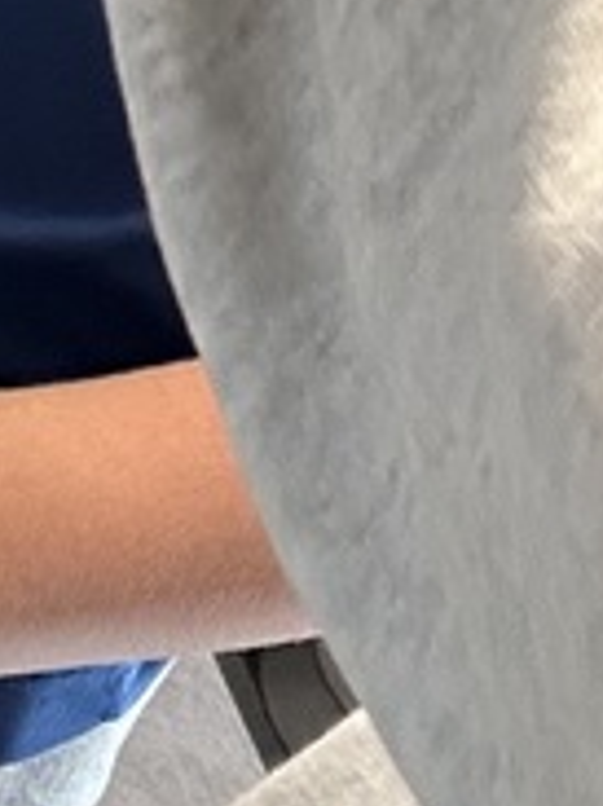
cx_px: 687
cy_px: -1022
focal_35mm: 168
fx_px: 3907
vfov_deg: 10.4
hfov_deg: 8.7
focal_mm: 2.69
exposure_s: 1/60
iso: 80
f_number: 1.9
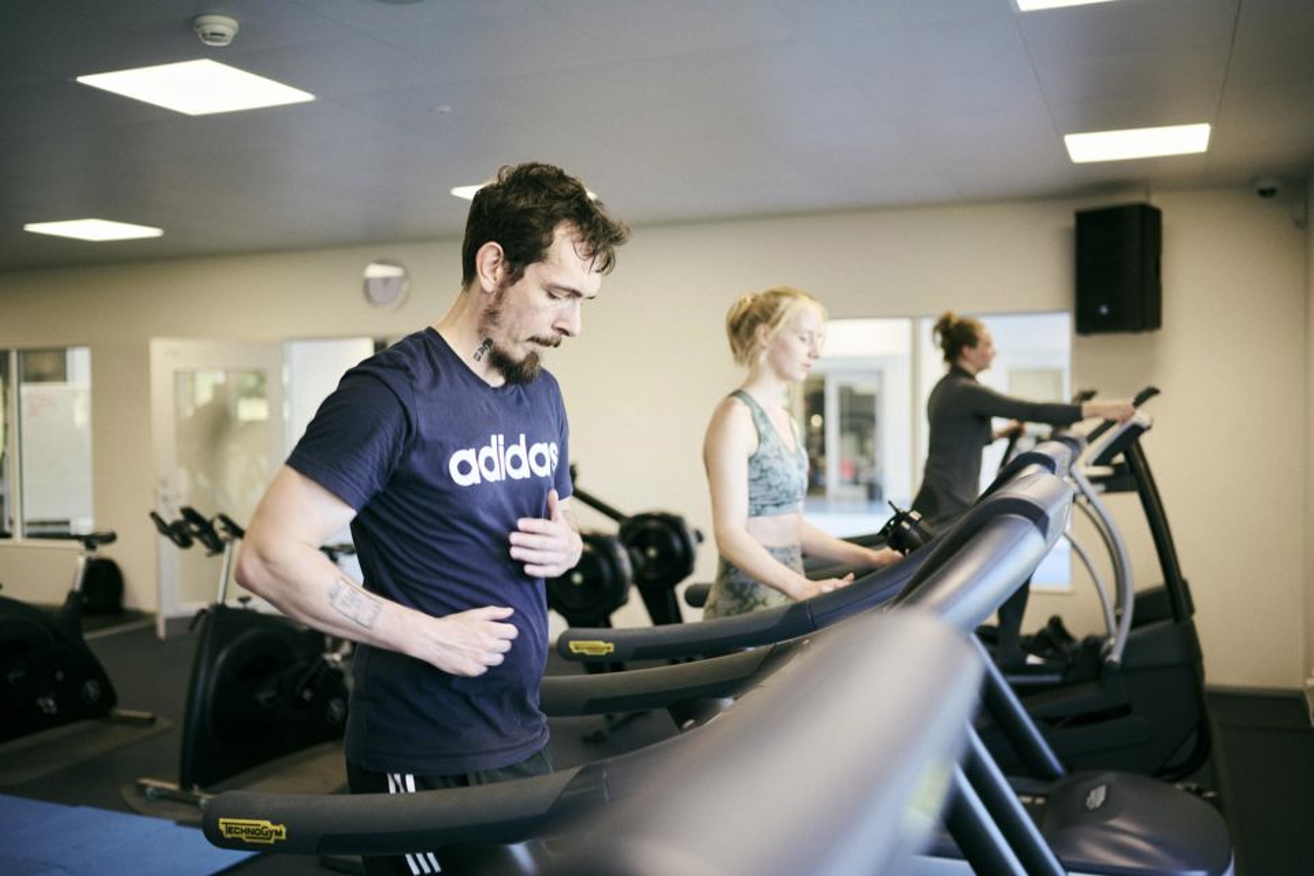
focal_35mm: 35
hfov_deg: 54.4
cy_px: 438
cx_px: 657
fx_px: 1277
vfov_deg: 37.9
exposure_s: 1/200
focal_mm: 35
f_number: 1.8
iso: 400
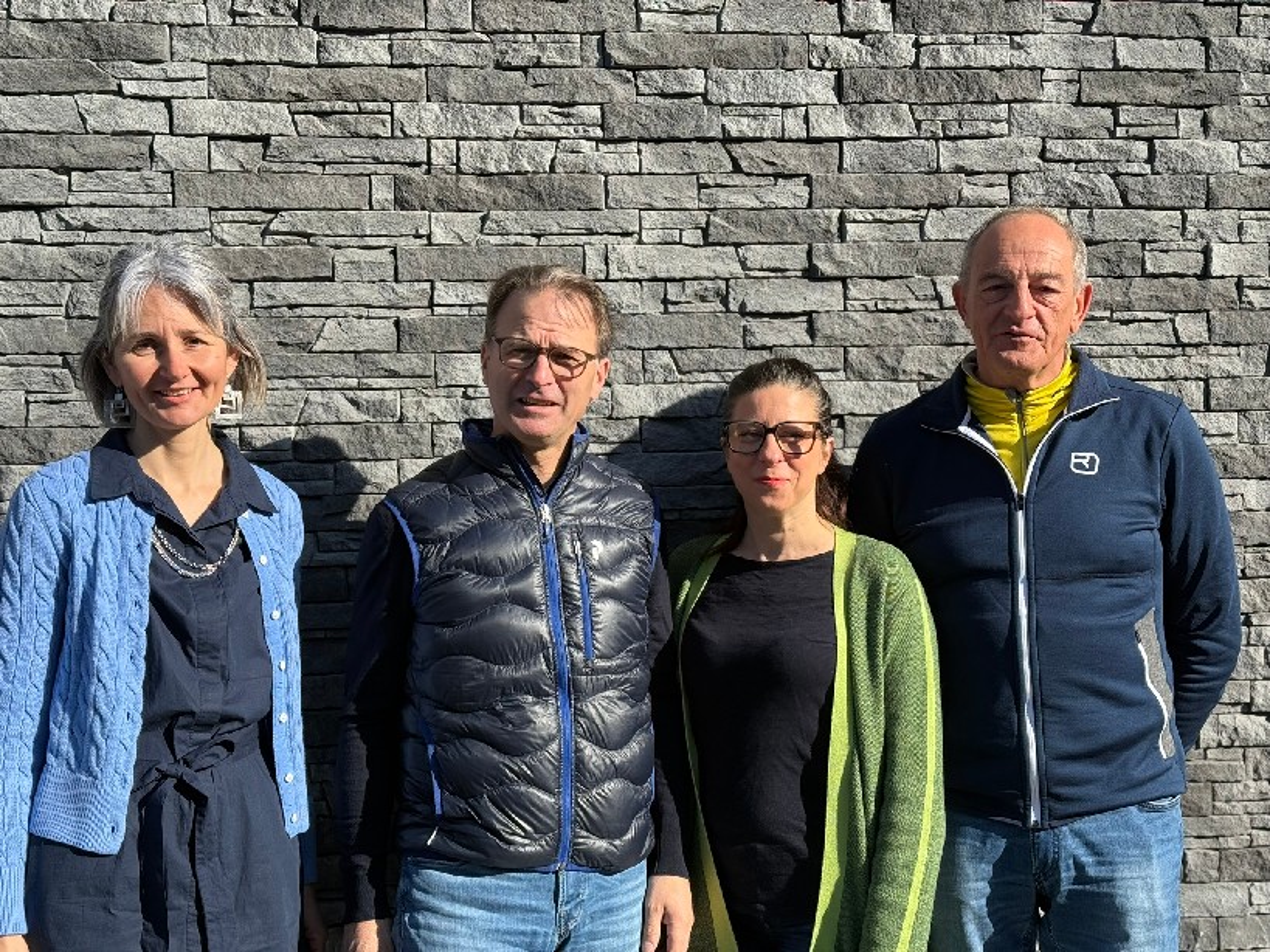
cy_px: 476
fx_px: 1761
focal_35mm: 48
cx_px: 635
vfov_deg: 30.3
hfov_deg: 39.7
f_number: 1.78
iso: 64
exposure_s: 1/3096
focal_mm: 6.76
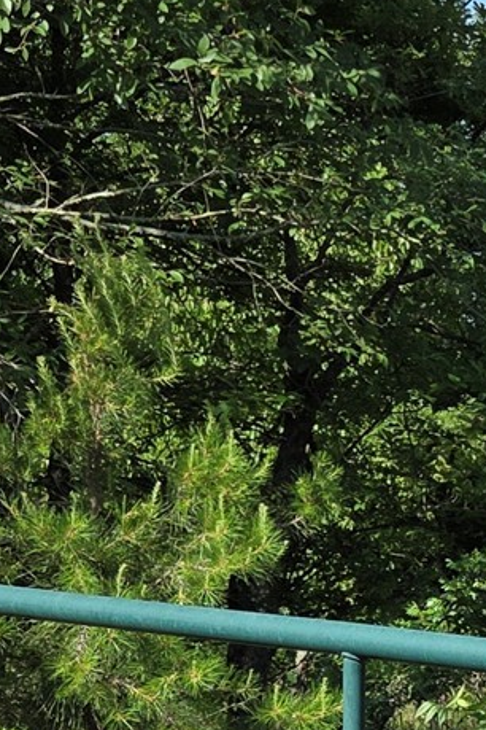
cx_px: 889
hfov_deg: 12.4
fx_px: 2025
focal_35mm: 100
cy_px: 625
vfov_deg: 20.1
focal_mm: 5.4
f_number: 1.8
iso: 80
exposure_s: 1/3372
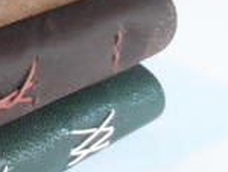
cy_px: 117
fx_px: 475
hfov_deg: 22.7
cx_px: -100
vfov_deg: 20.4
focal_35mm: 72
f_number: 3.2
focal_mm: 4
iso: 400
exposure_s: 1/30
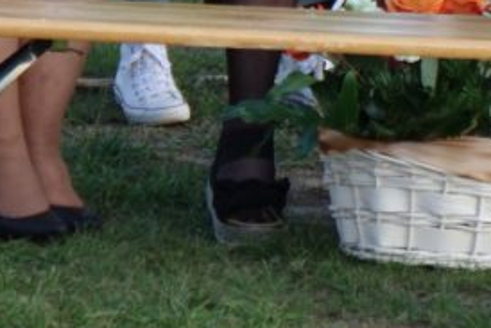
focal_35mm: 541
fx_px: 7382
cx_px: 360
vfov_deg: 2.5
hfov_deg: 3.8
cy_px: -216
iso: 200
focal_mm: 53.29
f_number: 2.8
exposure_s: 1/160
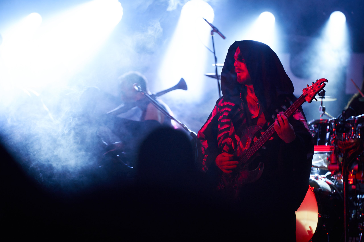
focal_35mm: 200
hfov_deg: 10.3
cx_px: 182
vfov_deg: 6.9
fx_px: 2022
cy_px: 121
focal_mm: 200
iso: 320
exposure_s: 1/250
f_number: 2.8
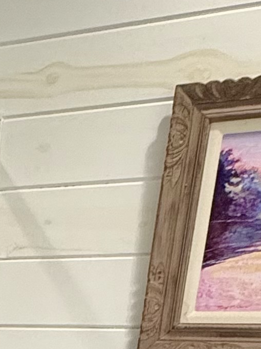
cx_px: -298
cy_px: 560
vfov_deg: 19.6
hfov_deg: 14.2
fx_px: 834
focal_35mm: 83
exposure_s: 1/120
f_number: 2.2
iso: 160
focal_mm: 2.22
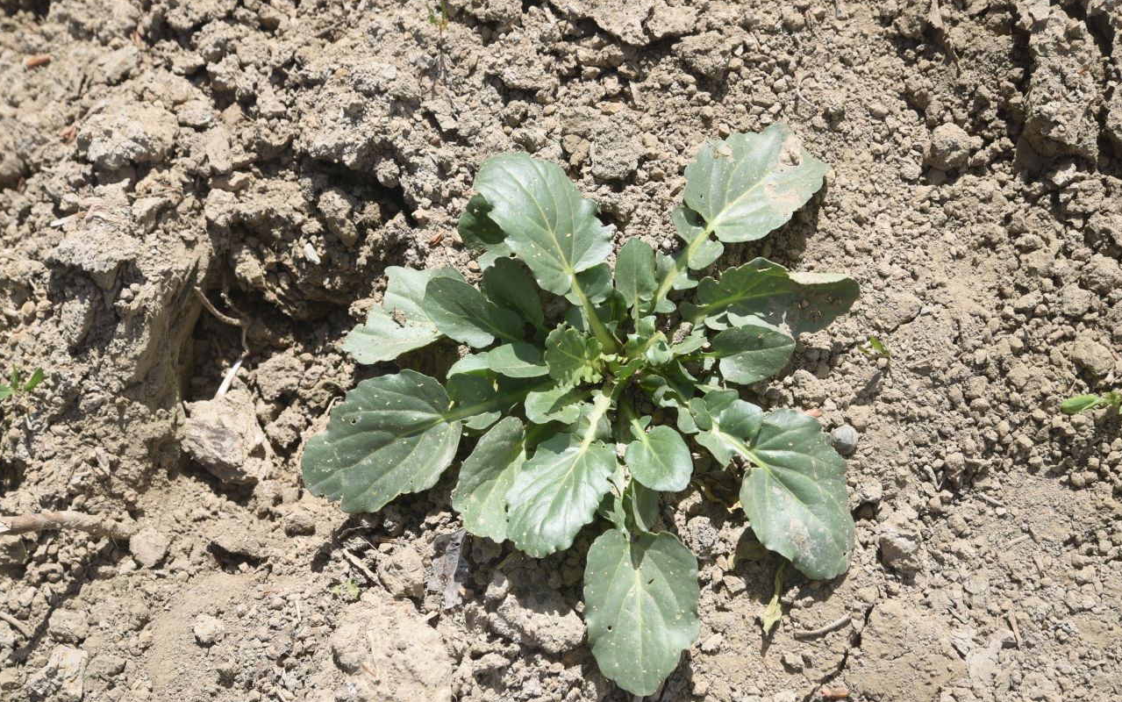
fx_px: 1774
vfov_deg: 22.4
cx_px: 560
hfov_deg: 35.1
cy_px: 347
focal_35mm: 58
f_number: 10
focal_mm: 56
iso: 100
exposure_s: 1/125
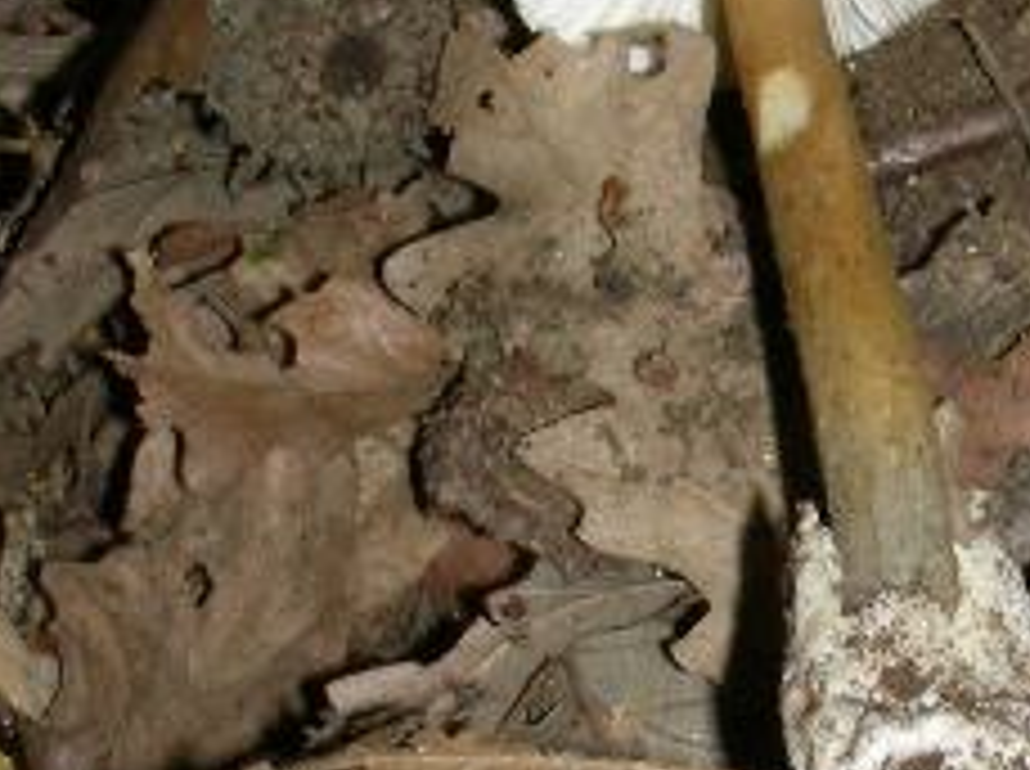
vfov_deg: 11.1
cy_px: 378
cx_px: 963
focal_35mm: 133
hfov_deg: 14.7
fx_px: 3951
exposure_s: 1/60.1
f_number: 6.8
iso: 50
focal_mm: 6.3
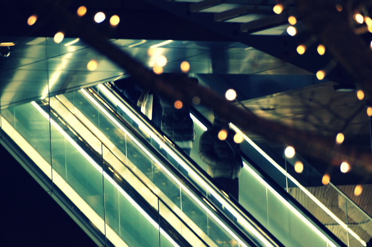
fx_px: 3096
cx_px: 186
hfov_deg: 6.9
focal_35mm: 300
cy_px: 124
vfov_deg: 4.6
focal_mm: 200
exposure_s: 1/30
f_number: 6.3
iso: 1600
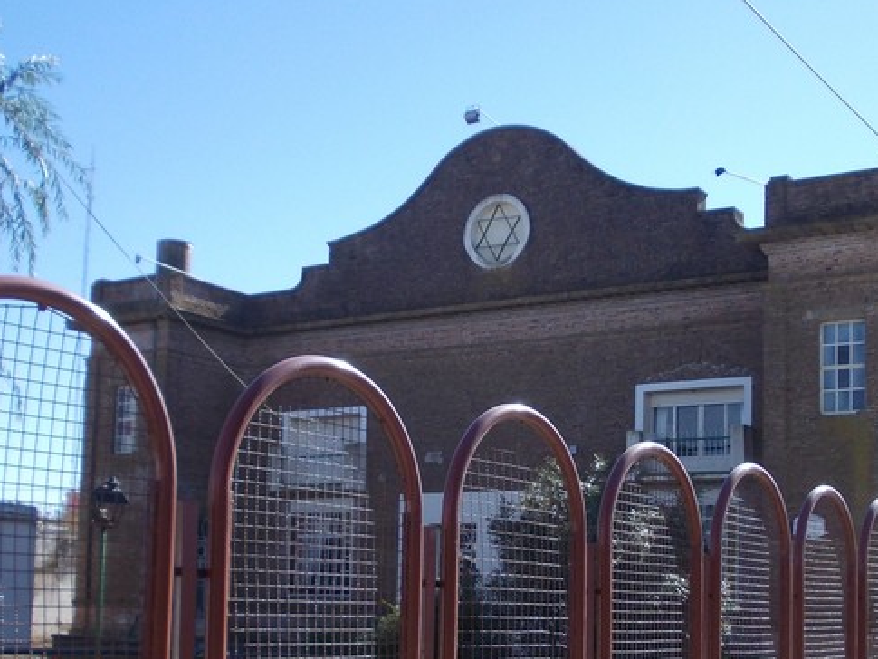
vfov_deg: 24.2
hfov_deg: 32.2
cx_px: 482
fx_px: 1522
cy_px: 474
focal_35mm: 60
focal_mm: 5.3
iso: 80
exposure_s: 1/160
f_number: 6.2
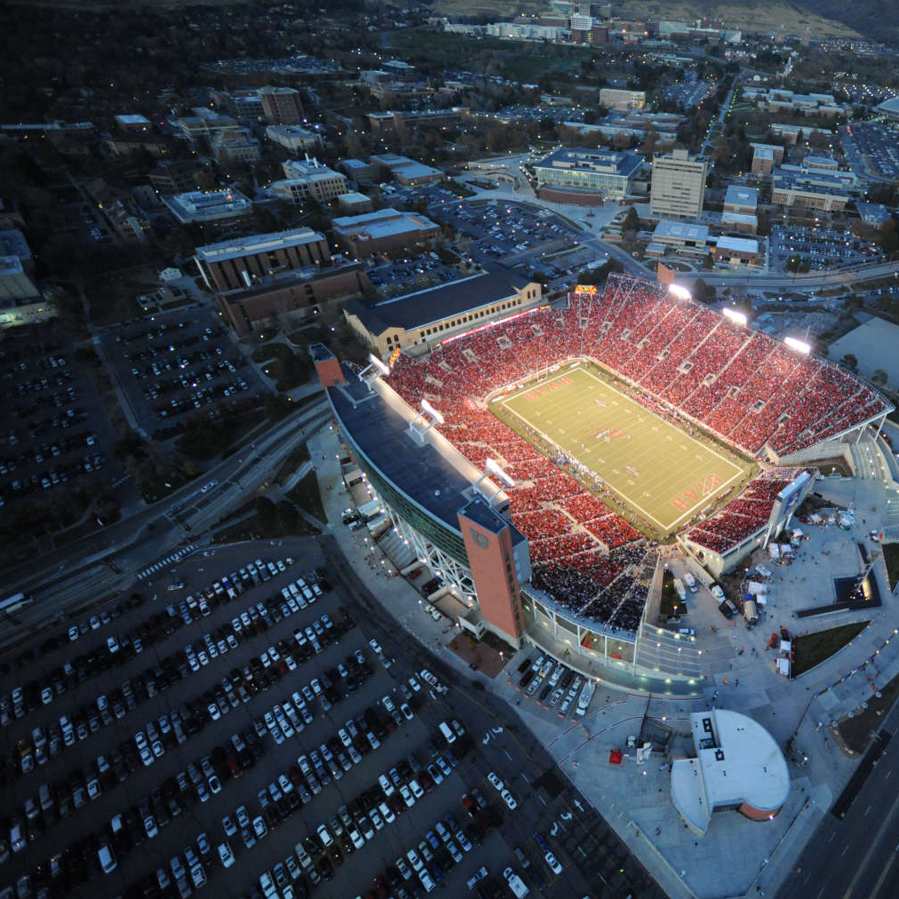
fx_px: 529
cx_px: 639
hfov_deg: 76.6
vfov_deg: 80.7
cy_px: 447
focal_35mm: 18
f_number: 2.8
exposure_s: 1/320
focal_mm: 14
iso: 3200
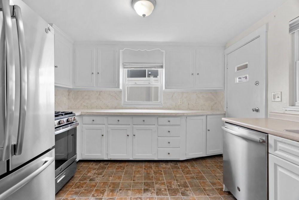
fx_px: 133
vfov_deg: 73.8
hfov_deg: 96.7
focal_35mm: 16
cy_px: 100
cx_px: 150
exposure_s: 1/2.5
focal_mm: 16
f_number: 9
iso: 320
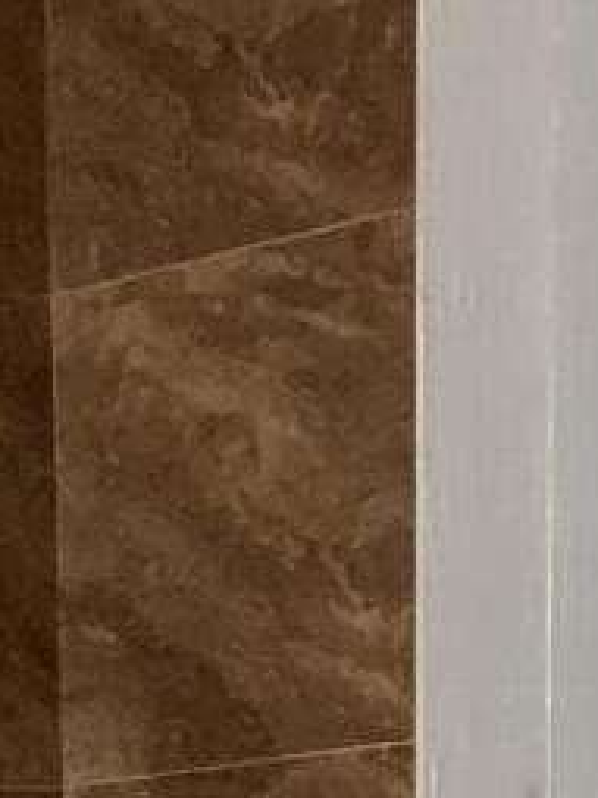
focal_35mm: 220
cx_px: -1215
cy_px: 2125
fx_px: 5072
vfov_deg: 8.1
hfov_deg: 6.2
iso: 160
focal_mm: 3.99
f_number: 1.8
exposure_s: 1/60
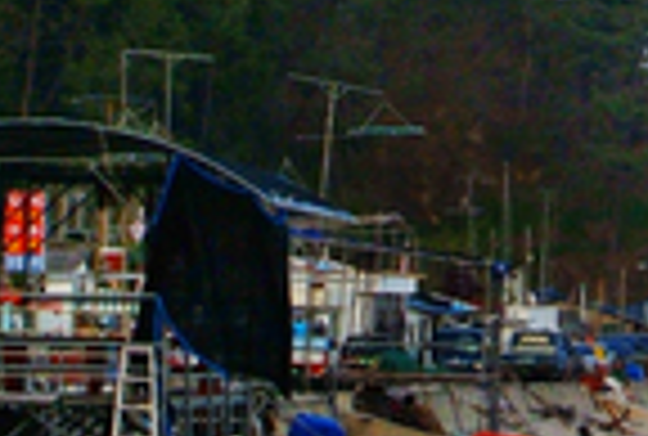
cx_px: 1501
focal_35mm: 402
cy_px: 153
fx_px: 7259
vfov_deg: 3.4
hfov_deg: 5.0
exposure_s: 1/250
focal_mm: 55
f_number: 9.5
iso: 800
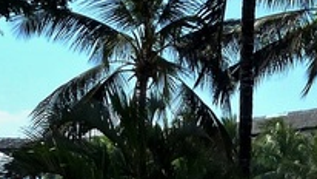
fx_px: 1185
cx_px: 263
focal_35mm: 141
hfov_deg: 15.1
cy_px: 250
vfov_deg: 8.5
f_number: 5
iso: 125
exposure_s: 1/500
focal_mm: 4.1
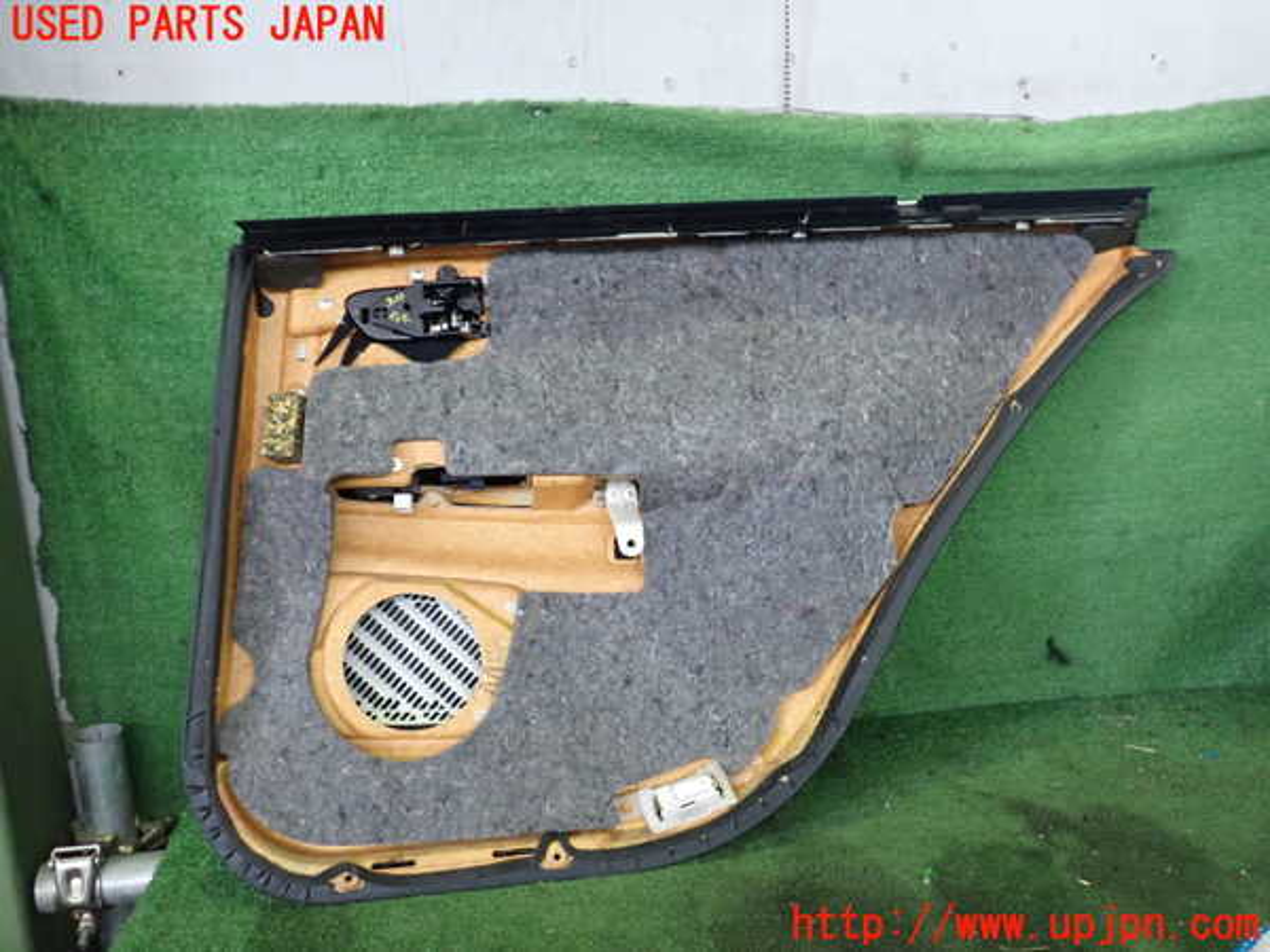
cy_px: 476
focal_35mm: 30
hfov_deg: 60.0
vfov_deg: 46.8
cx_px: 635
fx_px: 1101
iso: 1000
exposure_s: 1/125
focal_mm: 5.4
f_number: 2.3
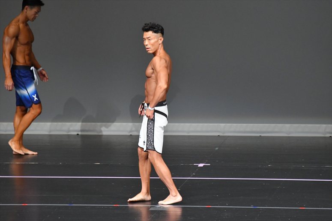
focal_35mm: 345
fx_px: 3180
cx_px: 166
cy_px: 110
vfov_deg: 4.0
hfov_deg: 6.0
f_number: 5.6
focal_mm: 230
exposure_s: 1/400
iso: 5000
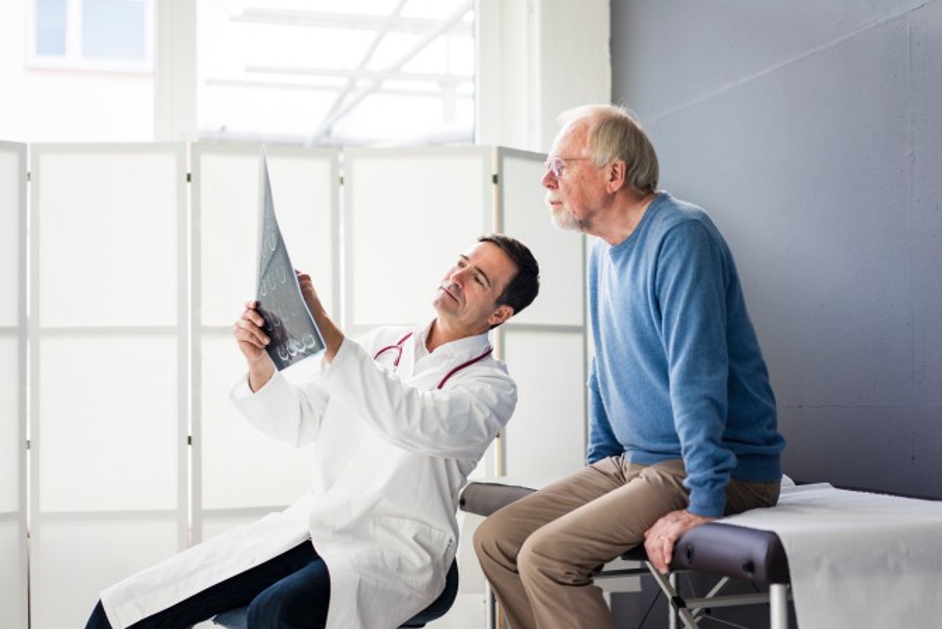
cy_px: 315
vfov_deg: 23.0
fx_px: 1544
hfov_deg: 33.9
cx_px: 480
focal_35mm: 59
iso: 200
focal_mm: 55
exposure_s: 1/500
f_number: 1.8
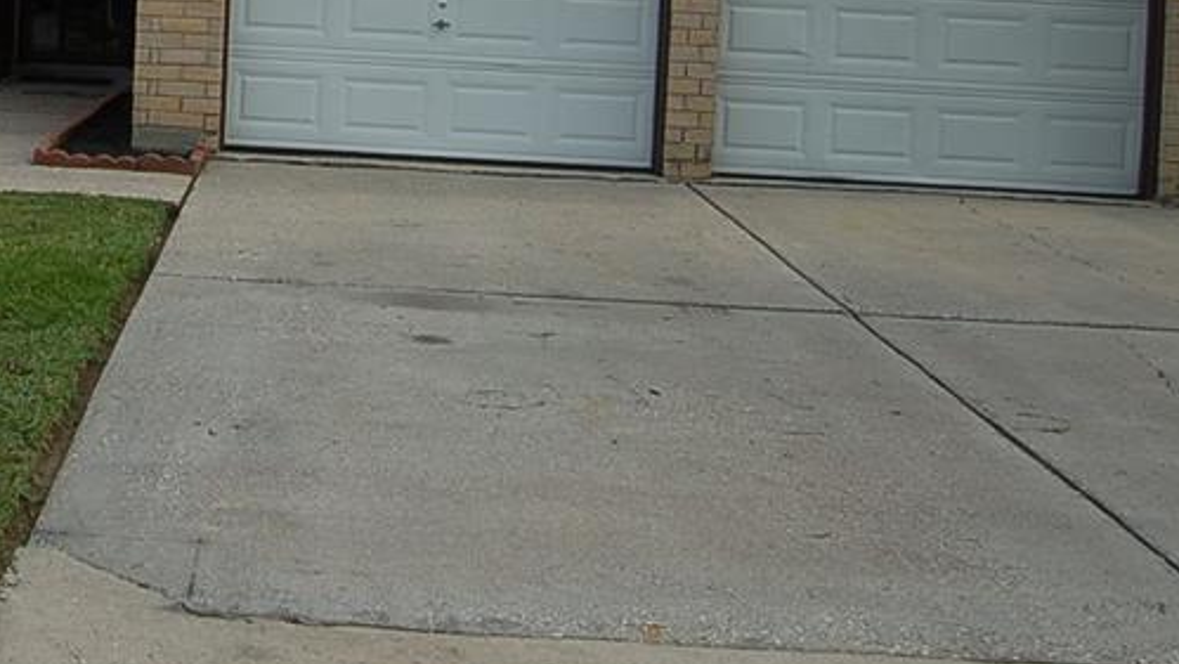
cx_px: 144
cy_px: -85
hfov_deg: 34.3
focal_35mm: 58
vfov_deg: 19.8
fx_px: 1814
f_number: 8
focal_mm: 18
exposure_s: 1/250
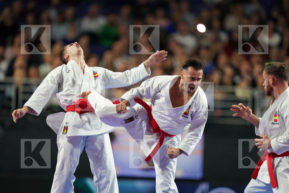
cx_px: 144
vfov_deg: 3.4
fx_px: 3211
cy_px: 96
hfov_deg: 5.2
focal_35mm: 400
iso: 1000
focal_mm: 400
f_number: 2.8
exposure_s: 1/400
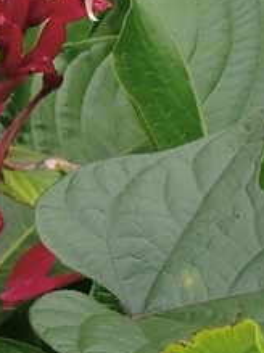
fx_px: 1649
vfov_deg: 11.4
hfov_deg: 9.0
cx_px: -66
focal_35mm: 162
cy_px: -253
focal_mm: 7.31
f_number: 4
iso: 100
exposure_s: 1/200
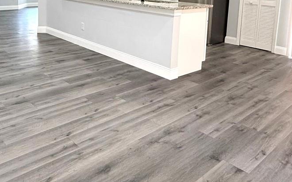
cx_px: 113
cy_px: 7
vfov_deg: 32.8
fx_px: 286
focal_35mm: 36
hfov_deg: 53.5
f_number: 2.2
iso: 250
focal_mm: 2.22
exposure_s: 1/120
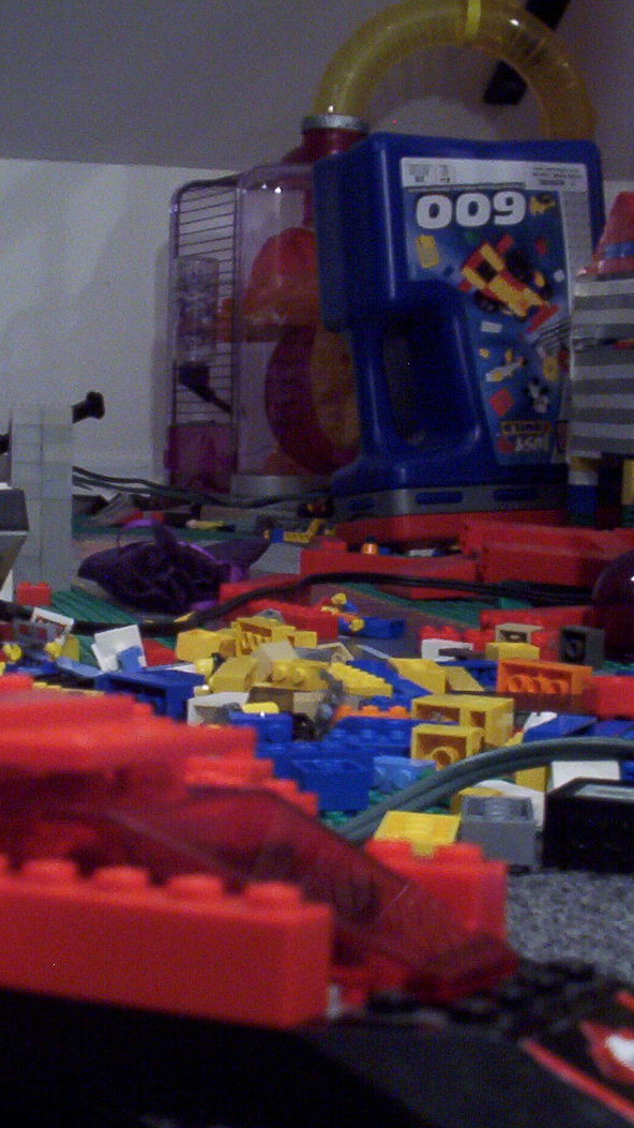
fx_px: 1973
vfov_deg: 31.9
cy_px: 615
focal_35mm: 66
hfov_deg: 18.1
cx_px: 147
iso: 200
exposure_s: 1/8
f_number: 4.5
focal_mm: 6
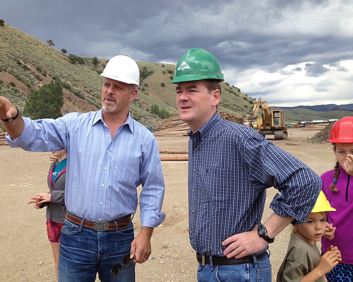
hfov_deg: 49.0
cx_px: 163
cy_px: 139
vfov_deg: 40.1
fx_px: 386
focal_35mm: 37
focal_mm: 4.28
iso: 50
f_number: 2.4
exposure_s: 1/690
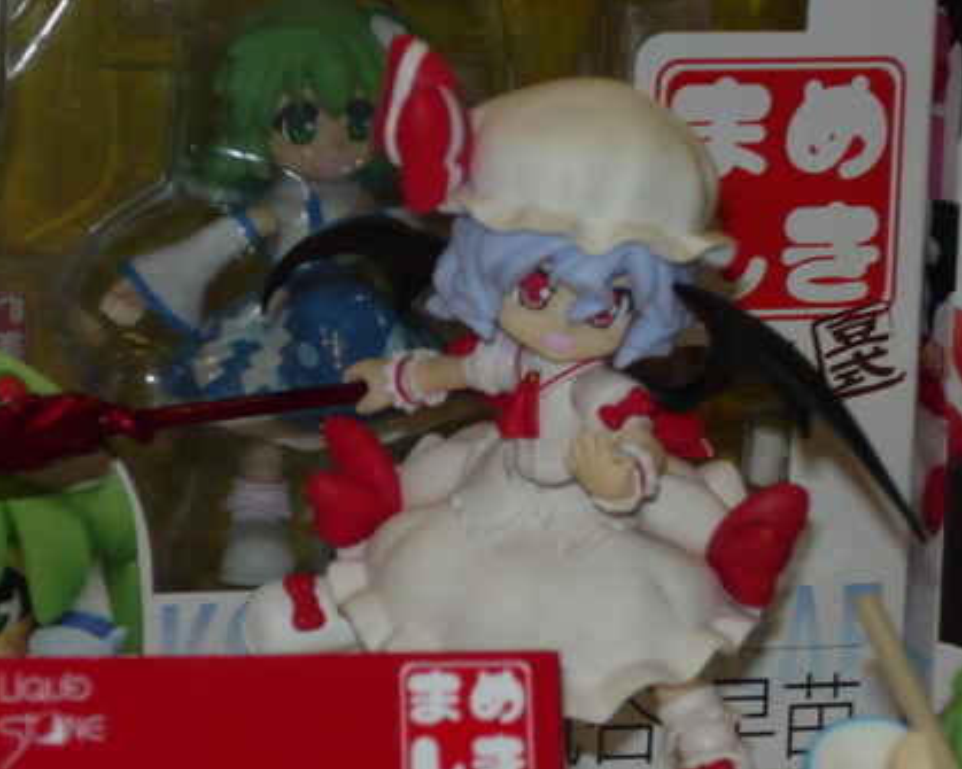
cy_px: 386
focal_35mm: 168
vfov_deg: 9.2
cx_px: 505
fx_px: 4782
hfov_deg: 11.5
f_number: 5.1
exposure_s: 1/60
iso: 100
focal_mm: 16.5
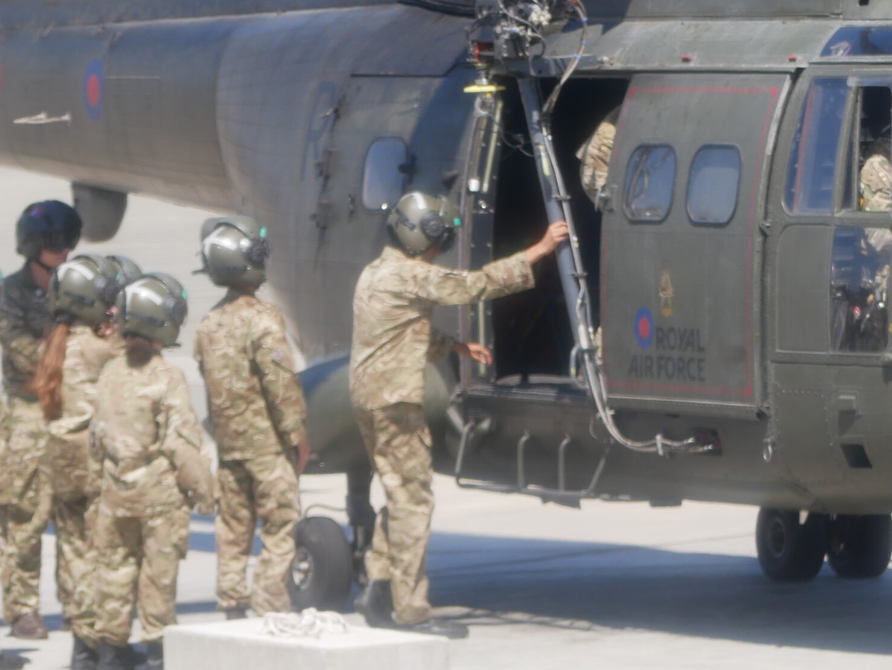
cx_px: 573
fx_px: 9692
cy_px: 289
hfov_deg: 5.3
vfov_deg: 4.0
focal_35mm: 376
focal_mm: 109
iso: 200
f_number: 5.6
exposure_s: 1/640
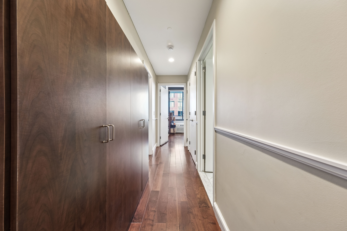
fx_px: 116
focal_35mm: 12
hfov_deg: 112.6
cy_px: 116
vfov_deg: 90.0
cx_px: 174
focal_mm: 8
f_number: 8
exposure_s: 1/4
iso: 500
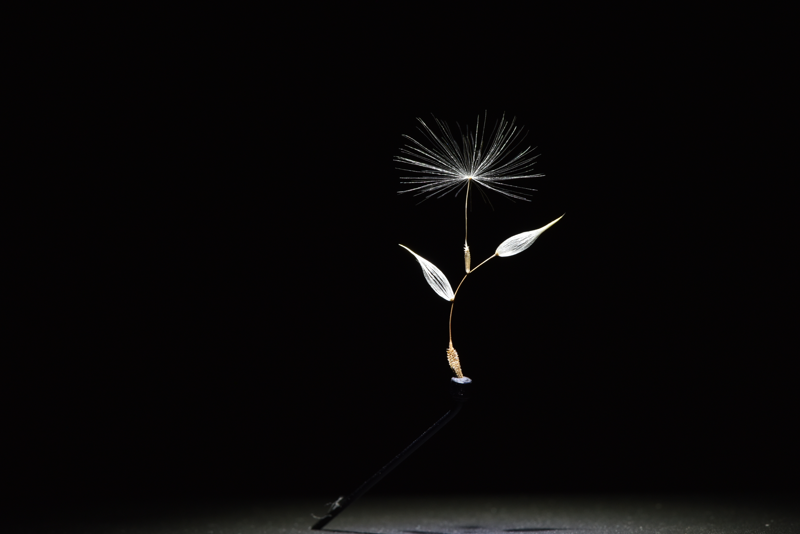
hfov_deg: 17.5
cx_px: 443
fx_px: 2601
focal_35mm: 117
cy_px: 262
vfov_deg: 11.7
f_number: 16
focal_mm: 105
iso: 400
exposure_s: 1/1.3
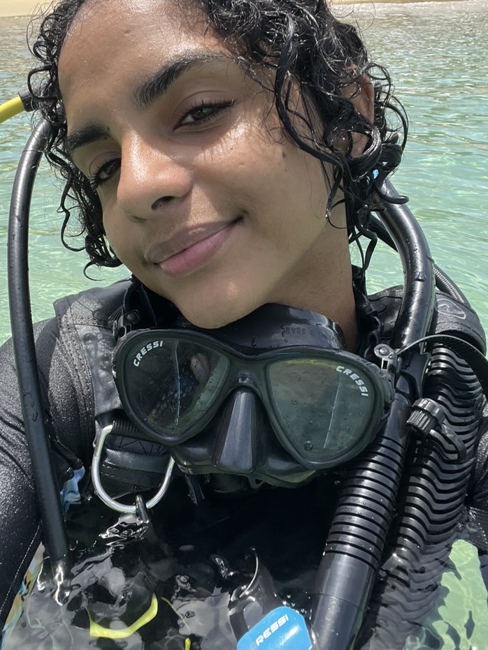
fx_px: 620
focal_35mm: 33
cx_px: 224
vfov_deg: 55.3
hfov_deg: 42.9
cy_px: 311
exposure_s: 1/376
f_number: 2.2
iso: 32
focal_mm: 2.71
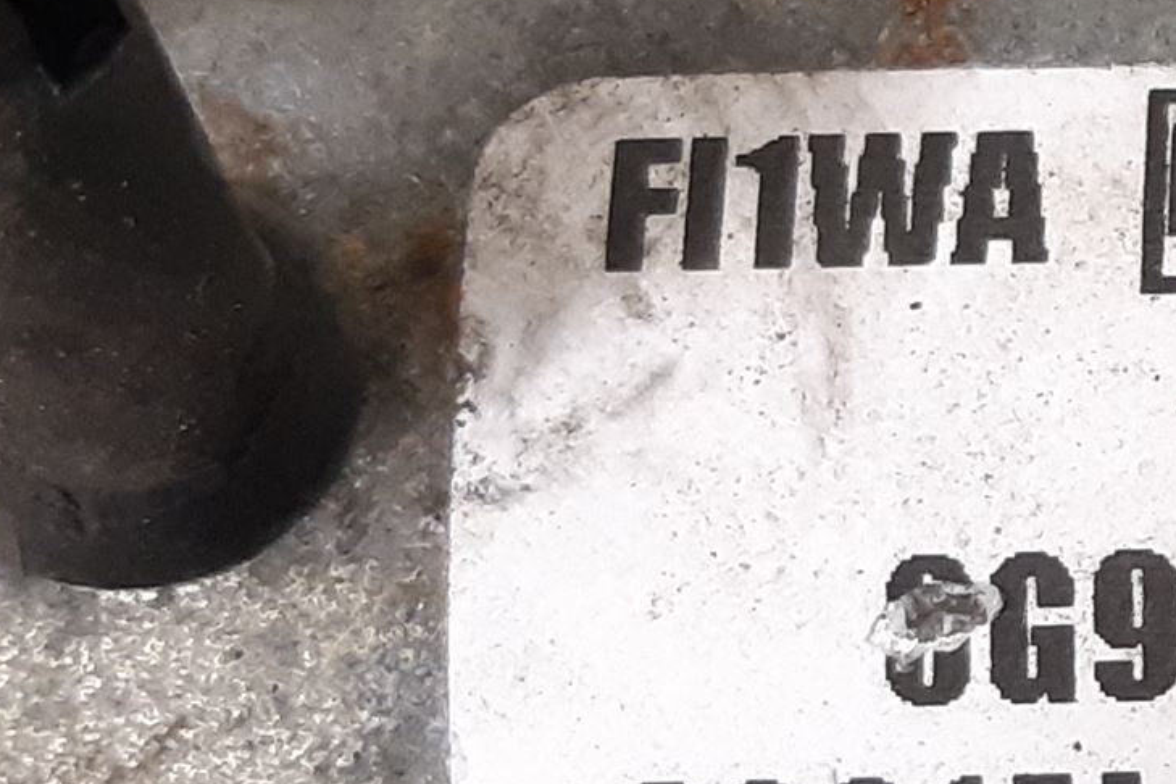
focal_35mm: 76
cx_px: 1557
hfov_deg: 23.4
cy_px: 492
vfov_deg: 17.9
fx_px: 2482
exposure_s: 1/33
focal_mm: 3.93
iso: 250
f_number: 1.7
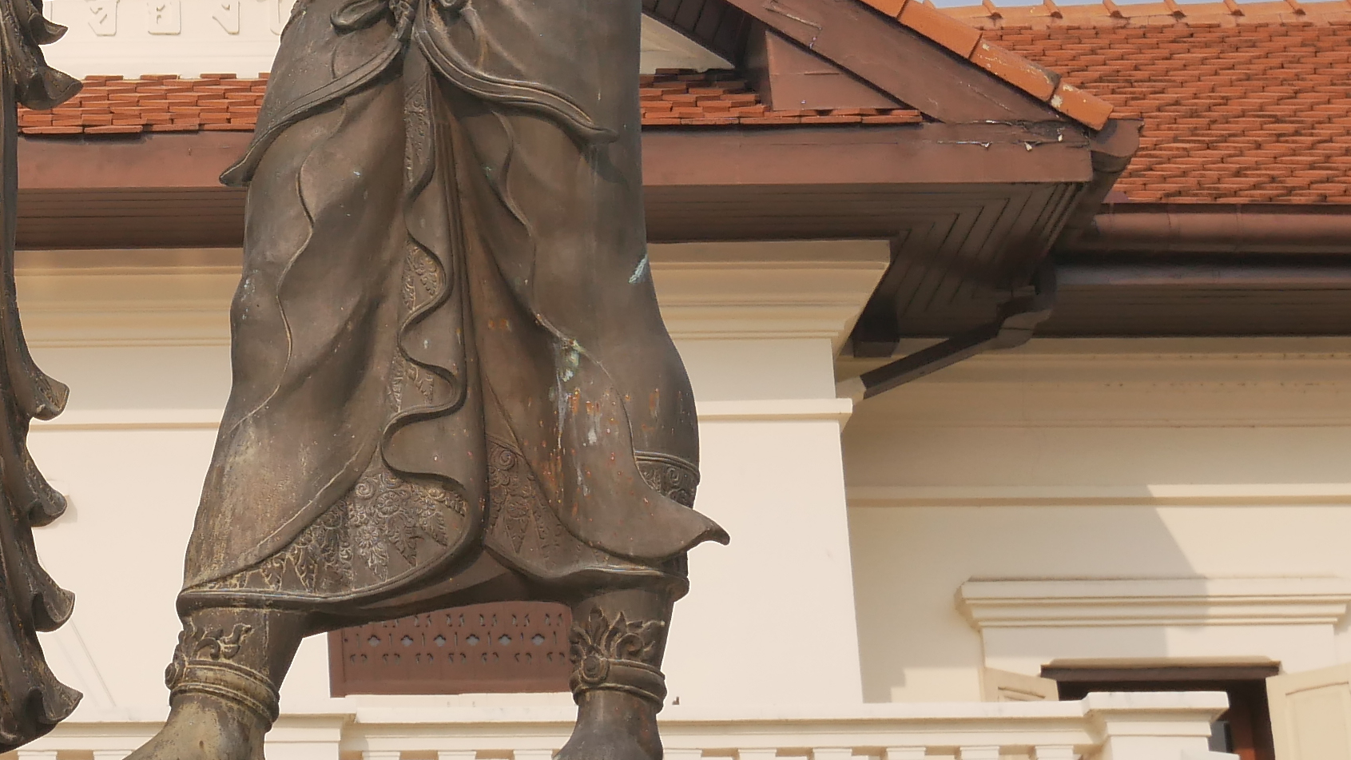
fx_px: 5302
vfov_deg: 8.1
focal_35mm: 148
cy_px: -121
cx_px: -142
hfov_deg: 14.2
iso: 200
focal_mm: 25
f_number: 5.1
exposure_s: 1/1000
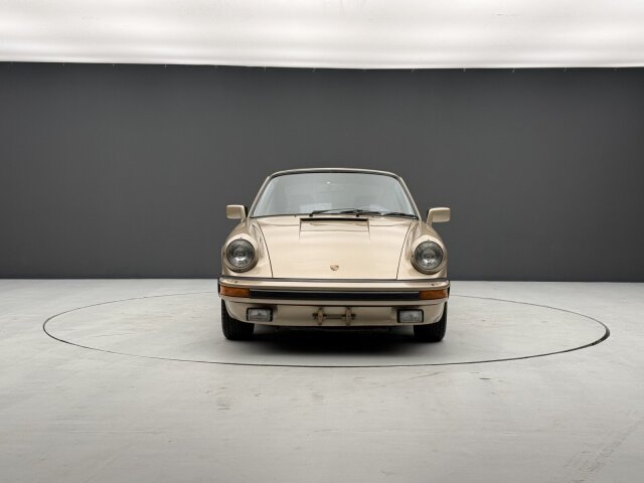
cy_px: 242
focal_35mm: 48
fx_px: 893
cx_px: 322
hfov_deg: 39.7
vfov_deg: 30.3
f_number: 1.78
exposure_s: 1/89
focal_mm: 6.76
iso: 100
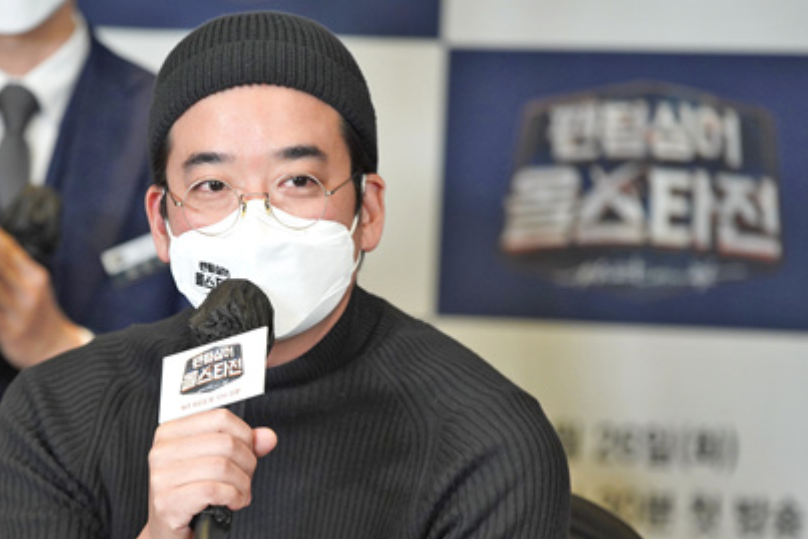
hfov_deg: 6.5
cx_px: 275
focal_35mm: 318
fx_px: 7140
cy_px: 412
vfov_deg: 4.3
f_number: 3.5
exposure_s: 1/200
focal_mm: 200
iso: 2000
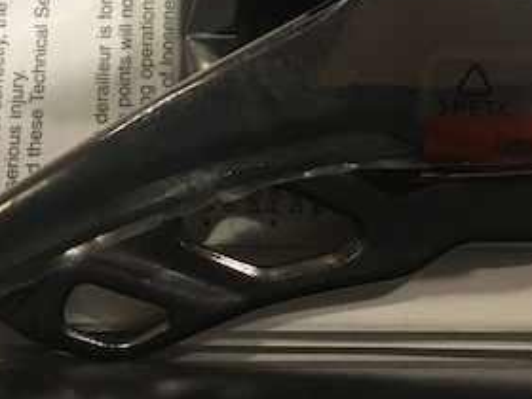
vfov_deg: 16.6
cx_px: 226
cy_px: -150
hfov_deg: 23.5
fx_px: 1276
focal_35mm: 83
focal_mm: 4.15
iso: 160
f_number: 2.2
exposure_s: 1/30
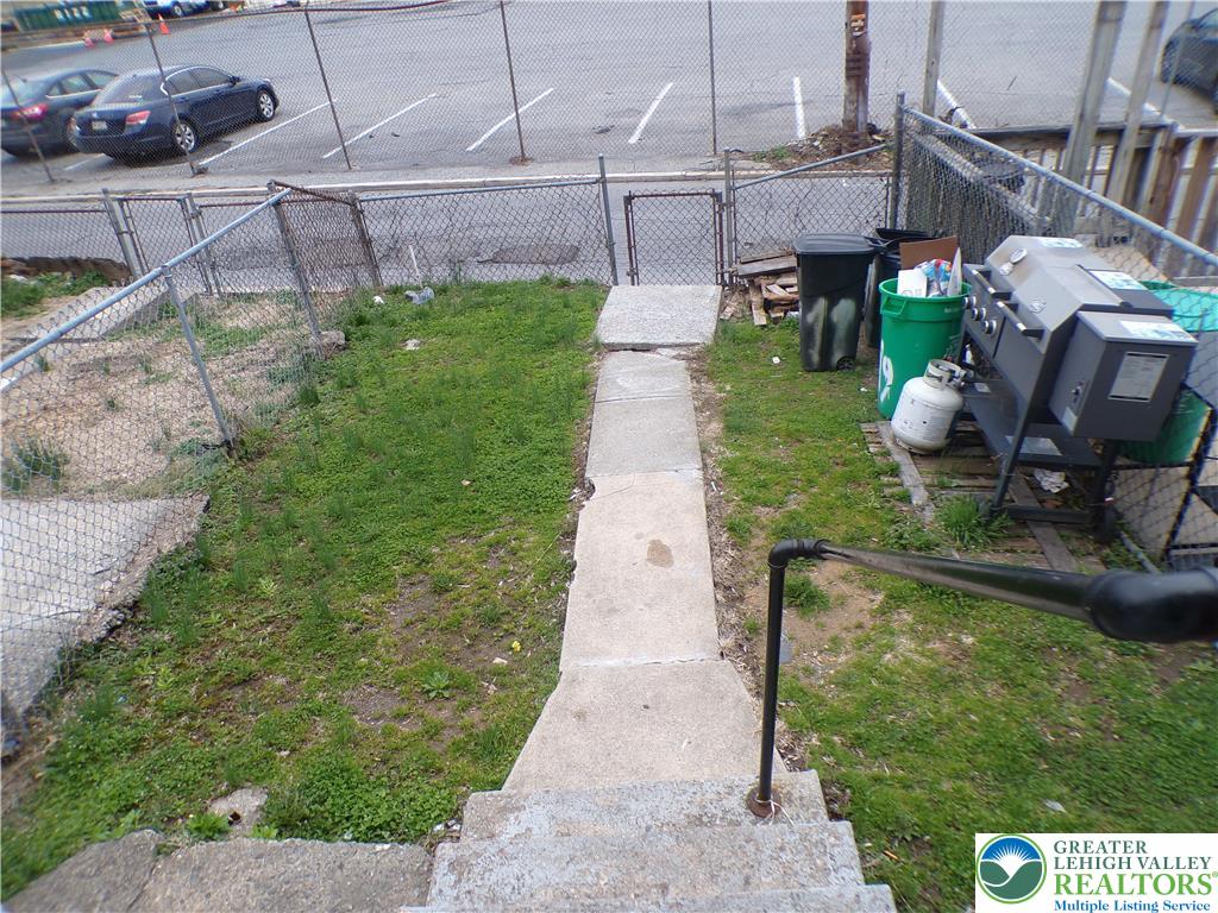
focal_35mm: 24
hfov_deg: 71.6
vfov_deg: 56.8
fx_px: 844
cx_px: 609
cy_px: 456
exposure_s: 1/400
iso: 100
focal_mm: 4.3
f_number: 3
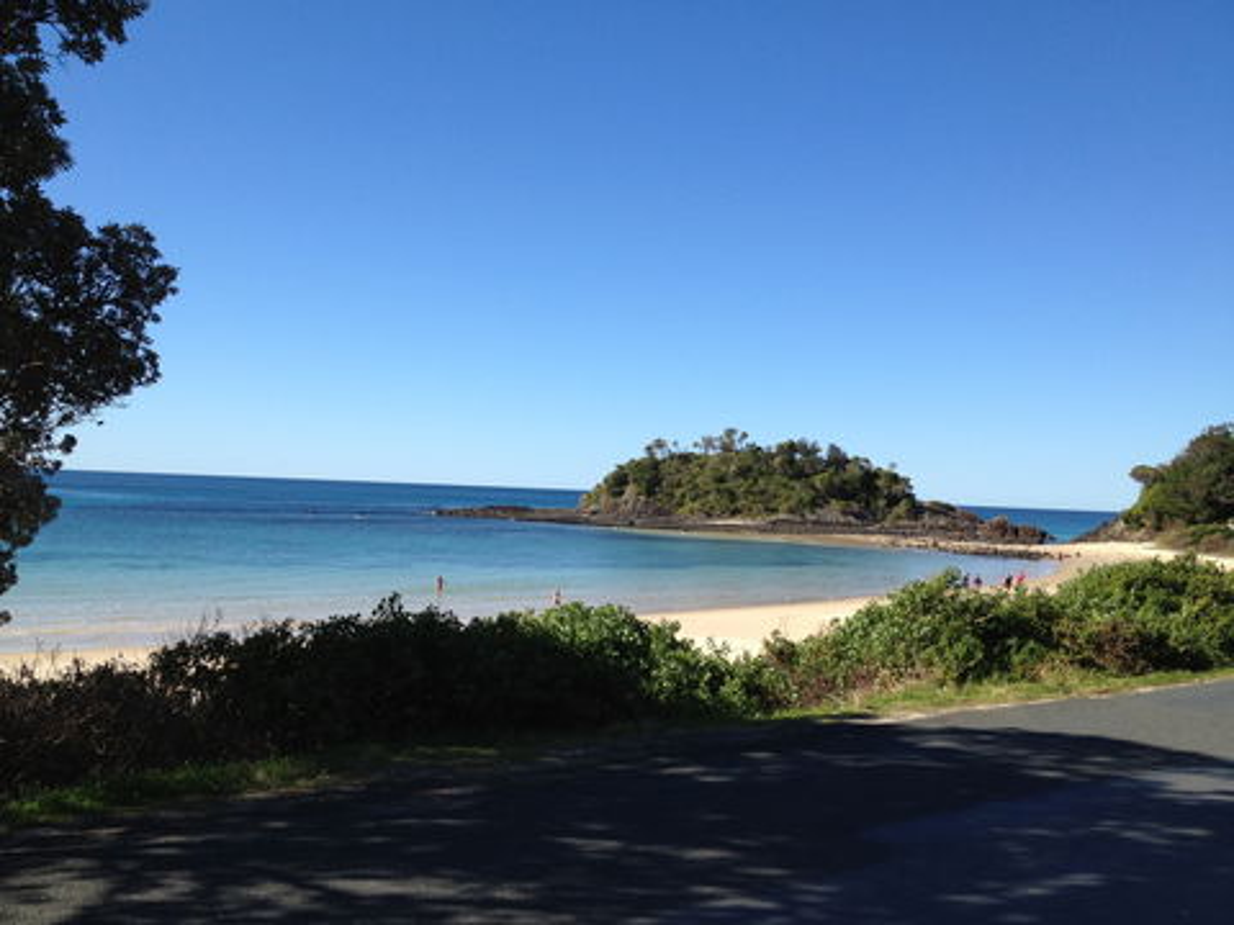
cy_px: 462
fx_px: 1248
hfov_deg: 52.6
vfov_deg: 40.7
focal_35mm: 35
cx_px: 617
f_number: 2.4
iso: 64
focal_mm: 4.28
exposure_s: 1/1453
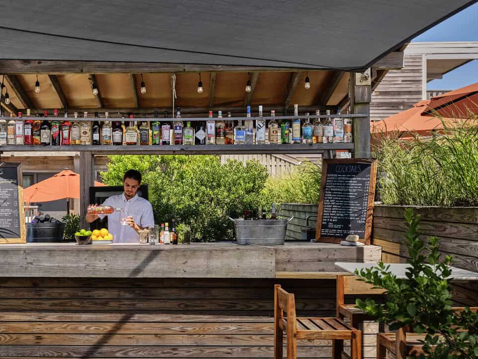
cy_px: 204
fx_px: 746
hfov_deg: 35.0
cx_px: 140
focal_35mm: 54
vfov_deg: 27.0
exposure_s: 1/160
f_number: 6.4
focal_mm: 48.2
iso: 100
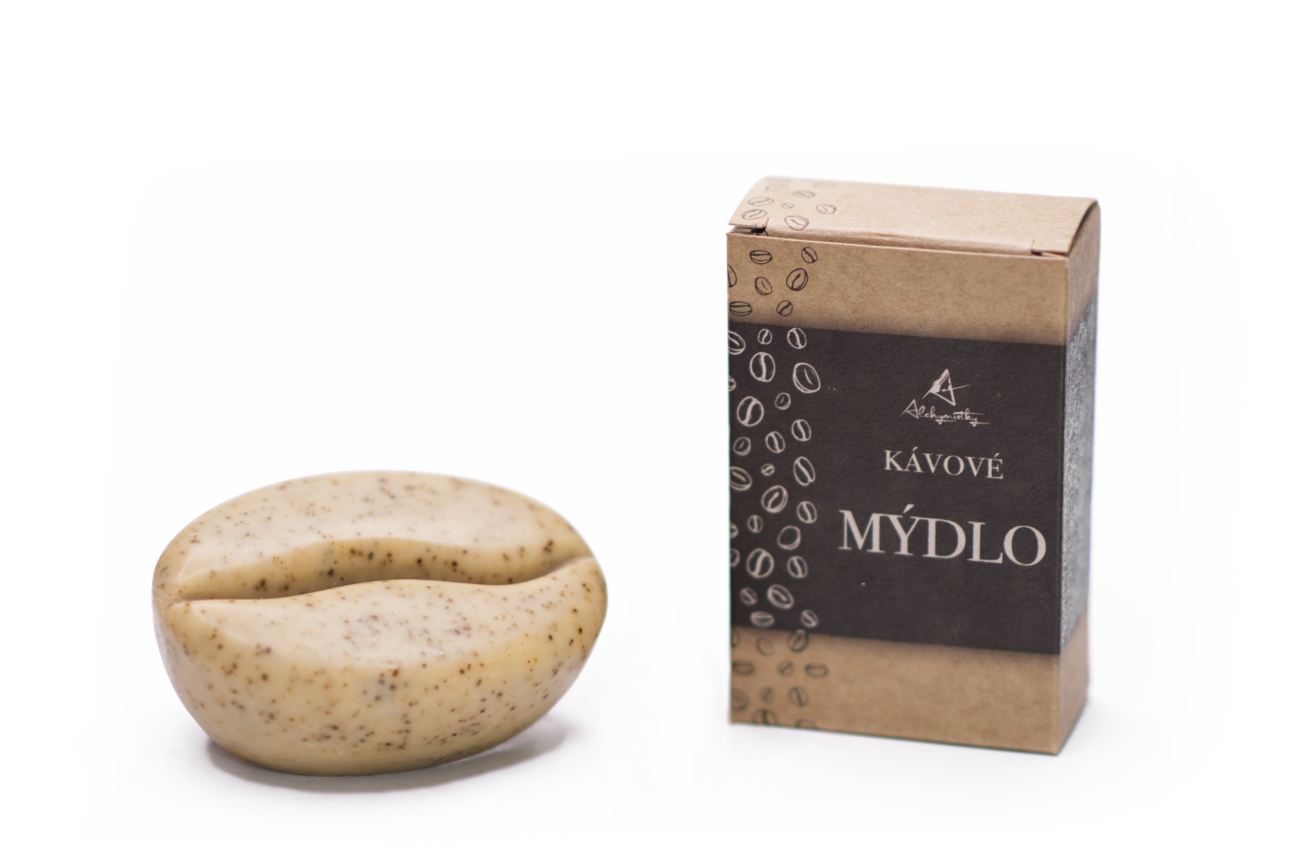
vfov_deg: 10.8
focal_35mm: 128
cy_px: 433
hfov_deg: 16.1
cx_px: 650
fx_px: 4600
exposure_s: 1/500
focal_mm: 85
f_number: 2.2
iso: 125
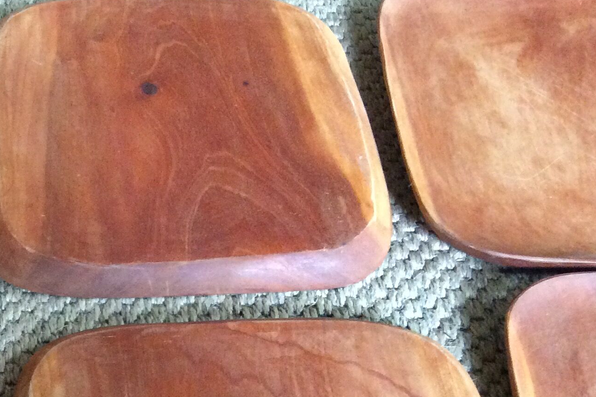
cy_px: 355
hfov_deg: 28.3
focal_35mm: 67
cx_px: 6
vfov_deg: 19.9
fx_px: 1109
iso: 320
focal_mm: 3.3
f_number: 2.4
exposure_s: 1/20
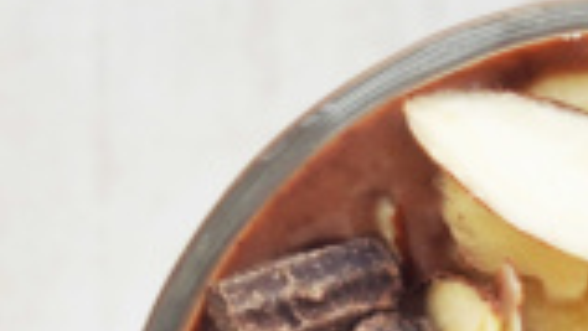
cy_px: 112
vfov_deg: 2.4
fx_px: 7954
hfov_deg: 4.2
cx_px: -659
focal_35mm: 510
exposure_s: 1/50
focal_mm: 50
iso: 200
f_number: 5.6
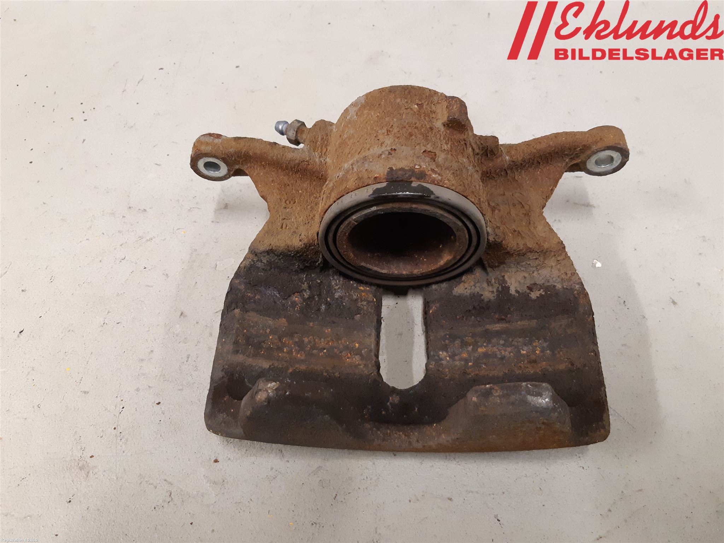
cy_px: 272
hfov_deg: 67.3
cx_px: 362
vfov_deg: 53.1
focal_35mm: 26
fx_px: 544
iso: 320
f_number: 1.7
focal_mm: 3.93
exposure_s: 1/60
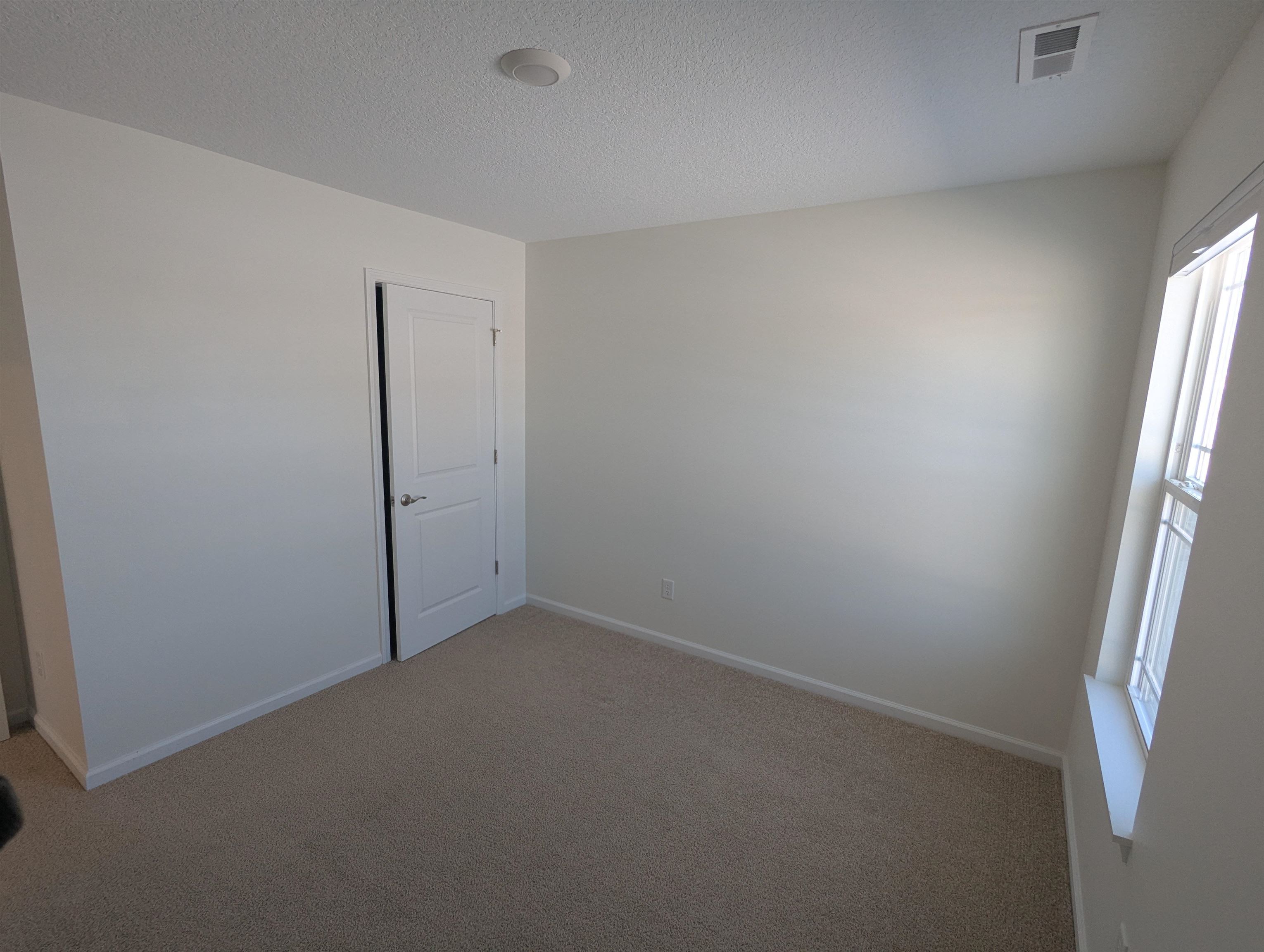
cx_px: 632
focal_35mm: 16
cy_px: 476
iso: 77
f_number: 2.2
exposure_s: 1/120
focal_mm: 2.35
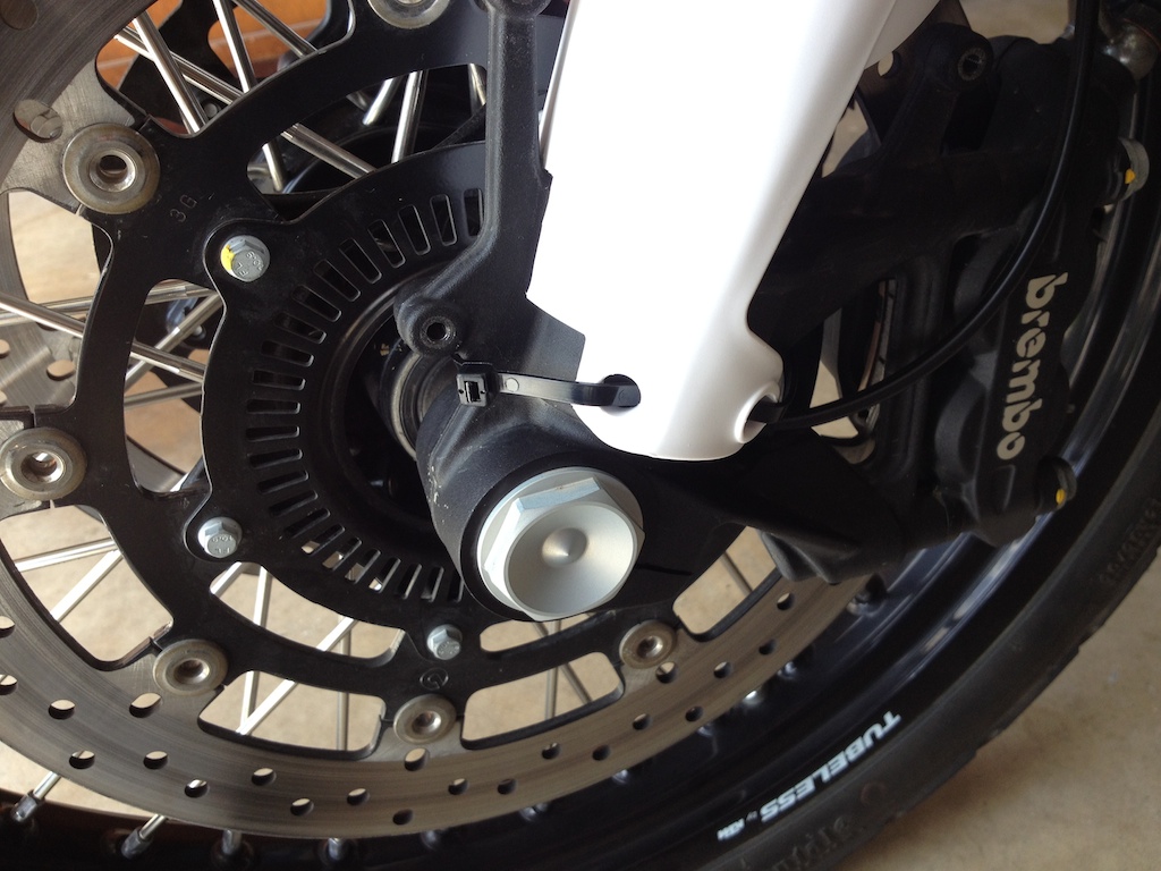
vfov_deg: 40.7
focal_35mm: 35
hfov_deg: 52.6
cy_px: 436
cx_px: 580
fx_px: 1174
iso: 64
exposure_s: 1/120
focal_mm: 4.28
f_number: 2.4
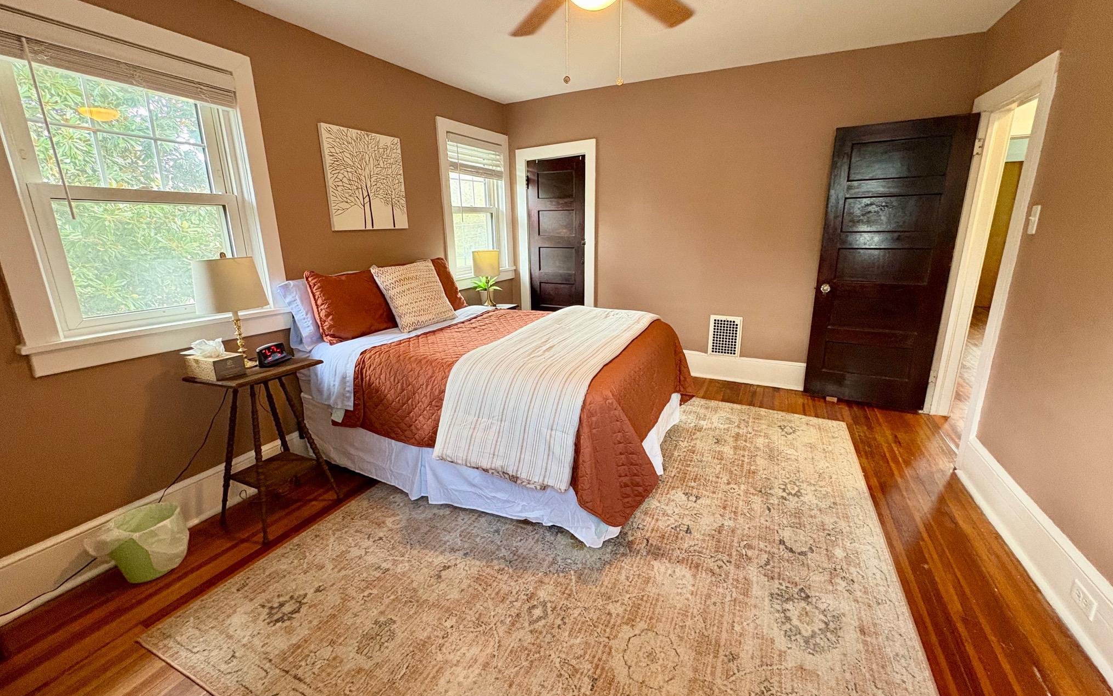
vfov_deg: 74.7
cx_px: 562
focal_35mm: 15
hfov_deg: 101.5
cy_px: 330
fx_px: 455
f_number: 2.2
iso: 400
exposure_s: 1/60
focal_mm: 2.22
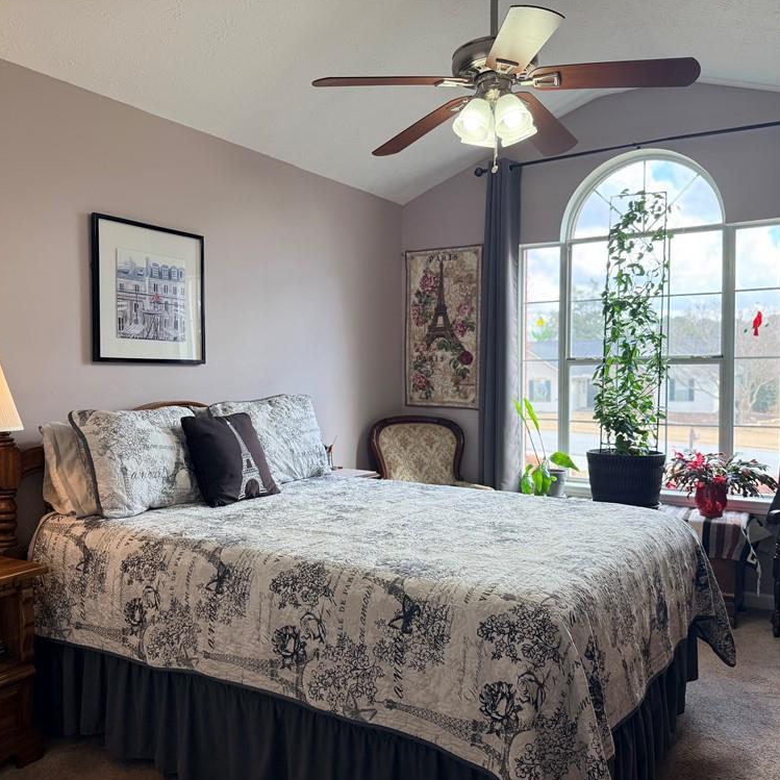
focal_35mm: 29
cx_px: 359
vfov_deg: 55.6
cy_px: 394
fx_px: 739
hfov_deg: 55.6
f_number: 1.78
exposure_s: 1/260
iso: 100
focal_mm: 6.76
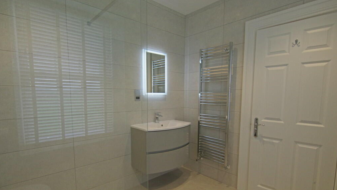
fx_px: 152
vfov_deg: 63.4
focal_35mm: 17
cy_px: 113
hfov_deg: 95.9
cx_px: 167
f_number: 4
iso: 3200
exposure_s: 1/25
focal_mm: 11
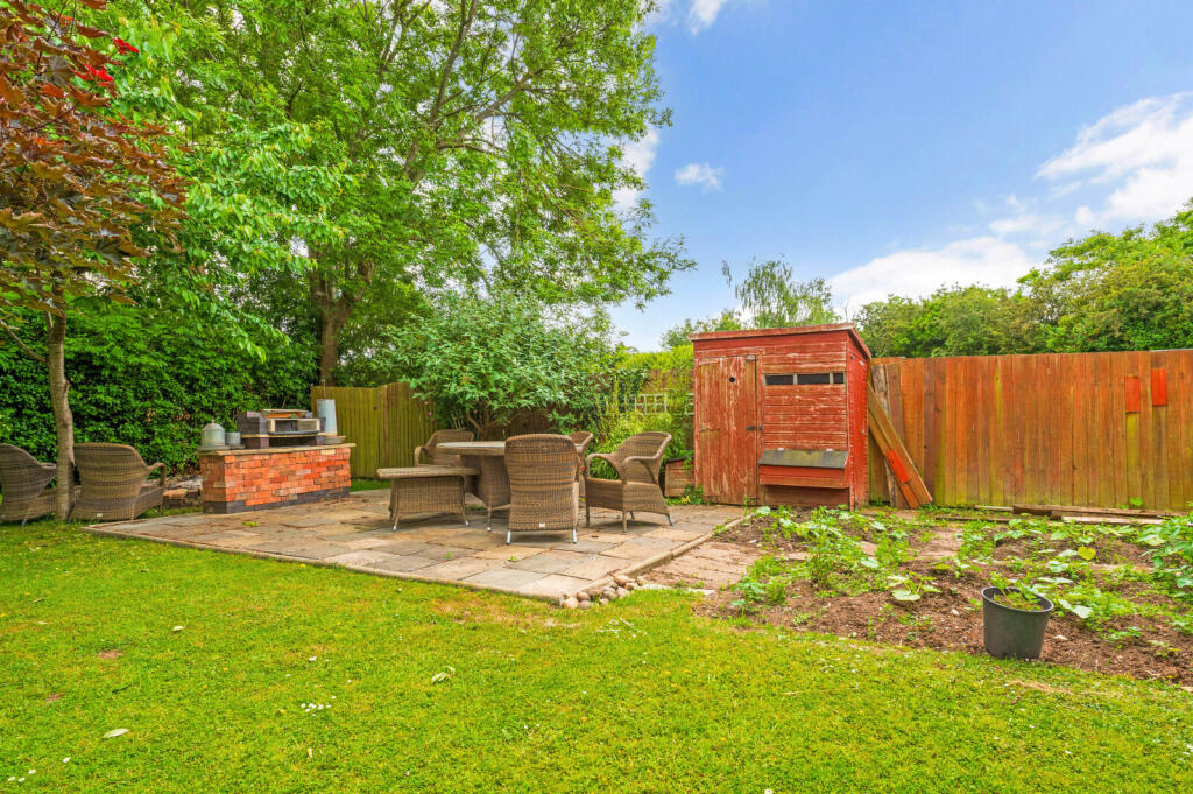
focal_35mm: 19
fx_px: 629
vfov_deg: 64.5
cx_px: 596
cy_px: 397
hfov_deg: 87.0
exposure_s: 1/250
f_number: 8
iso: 400
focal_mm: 19
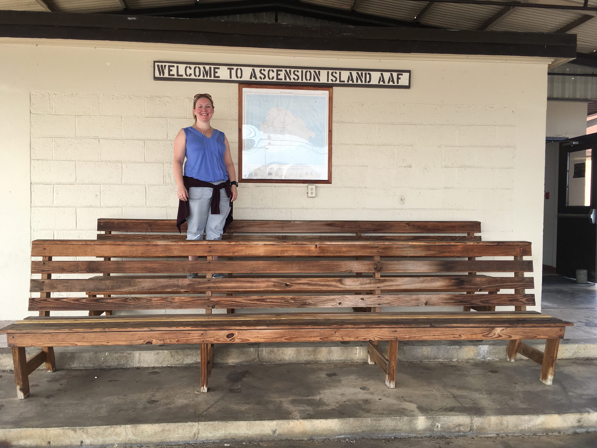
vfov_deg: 48.2
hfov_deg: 61.7
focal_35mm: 29
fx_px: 500
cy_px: 224
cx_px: 298
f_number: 2.2
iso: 25
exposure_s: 1/246
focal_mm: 4.15
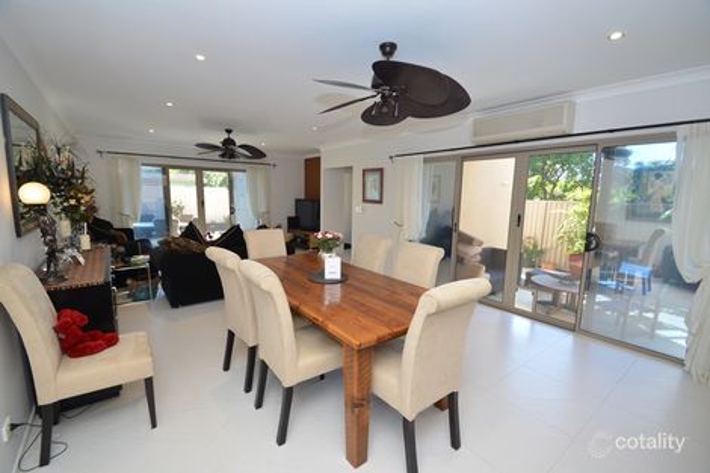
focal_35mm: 15
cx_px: 355
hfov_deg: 100.4
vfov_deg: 77.3
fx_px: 296
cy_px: 236
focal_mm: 10
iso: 400
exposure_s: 1/80
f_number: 4.5
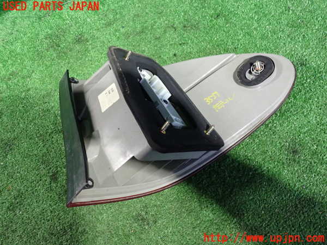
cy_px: 122
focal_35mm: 30
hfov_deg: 60.0
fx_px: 283
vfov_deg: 46.8
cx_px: 164
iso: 640
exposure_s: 1/30
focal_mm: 5.4
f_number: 2.3
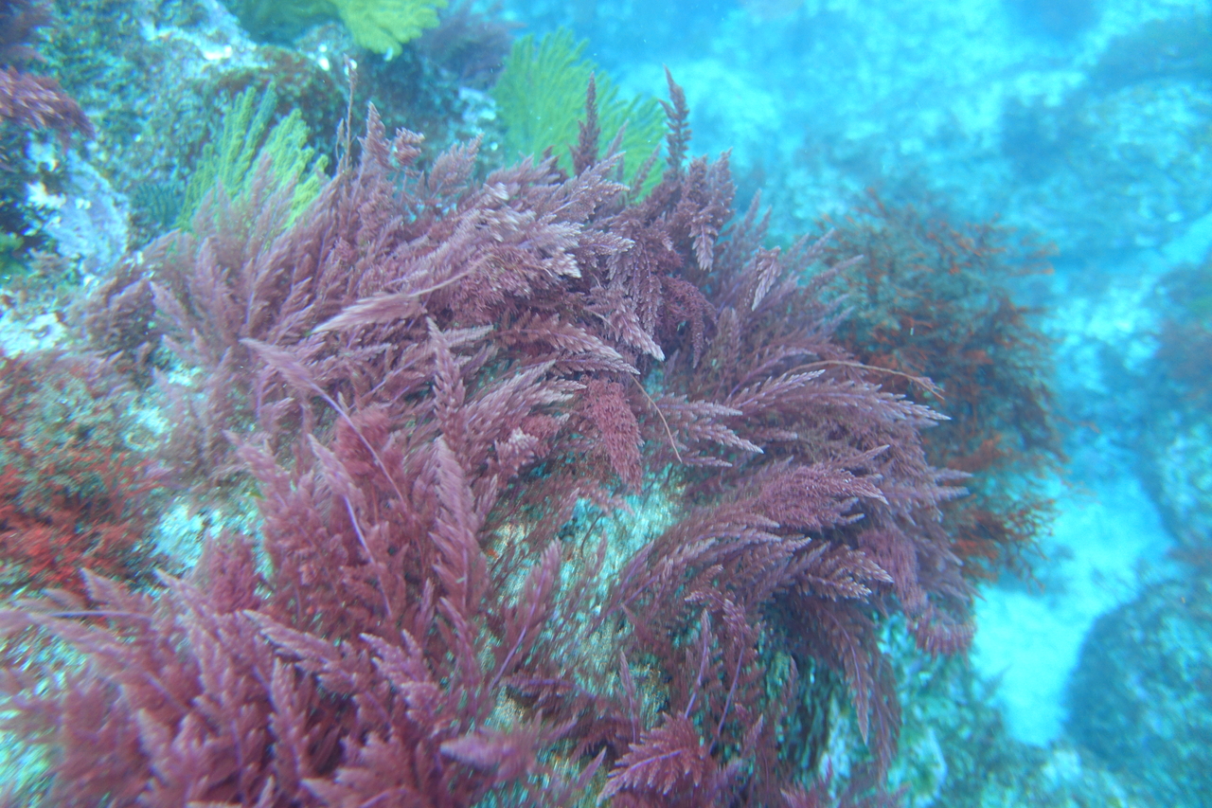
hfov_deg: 73.8
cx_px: 606
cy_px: 404
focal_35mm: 24
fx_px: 808
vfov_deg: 53.1
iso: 200
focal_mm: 8.8
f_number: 1.8
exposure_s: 1/30
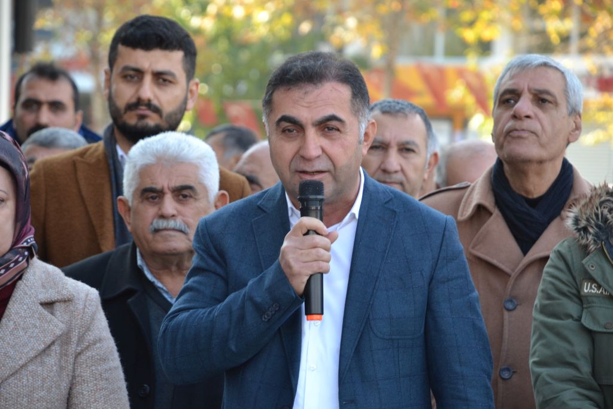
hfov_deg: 10.2
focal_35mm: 202
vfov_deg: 6.8
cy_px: 204
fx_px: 3448
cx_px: 306
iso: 560
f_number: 5.6
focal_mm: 135
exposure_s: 1/125
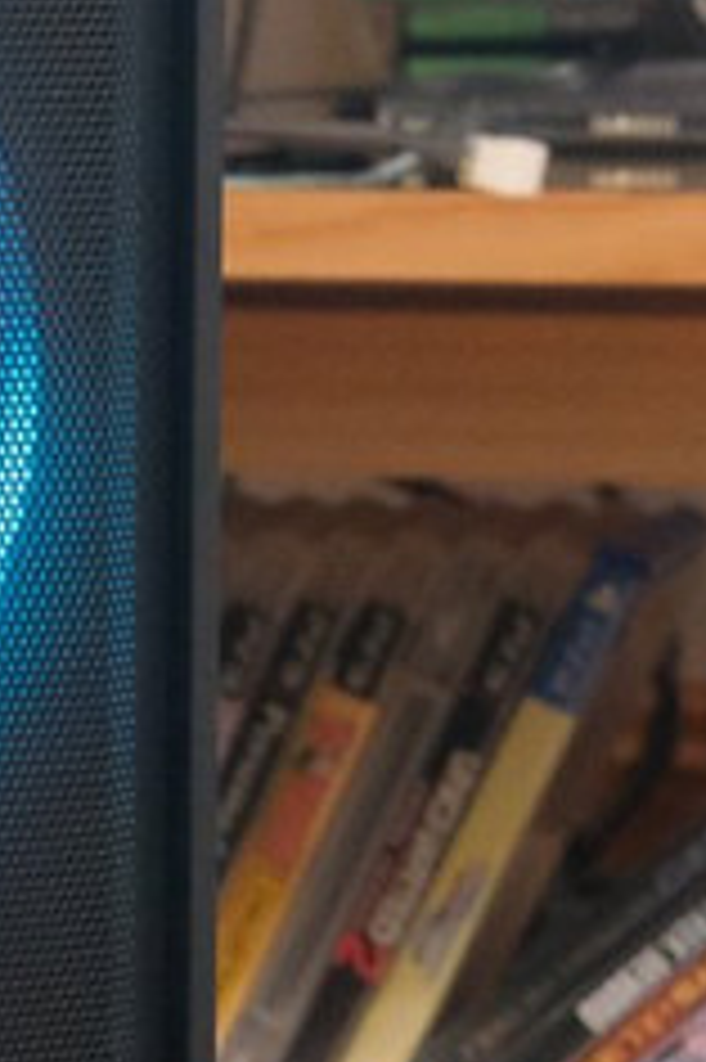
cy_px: 950
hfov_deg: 7.0
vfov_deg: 10.9
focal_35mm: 188
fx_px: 5538
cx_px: -728
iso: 4000
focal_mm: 24.7
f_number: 4
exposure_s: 1/38
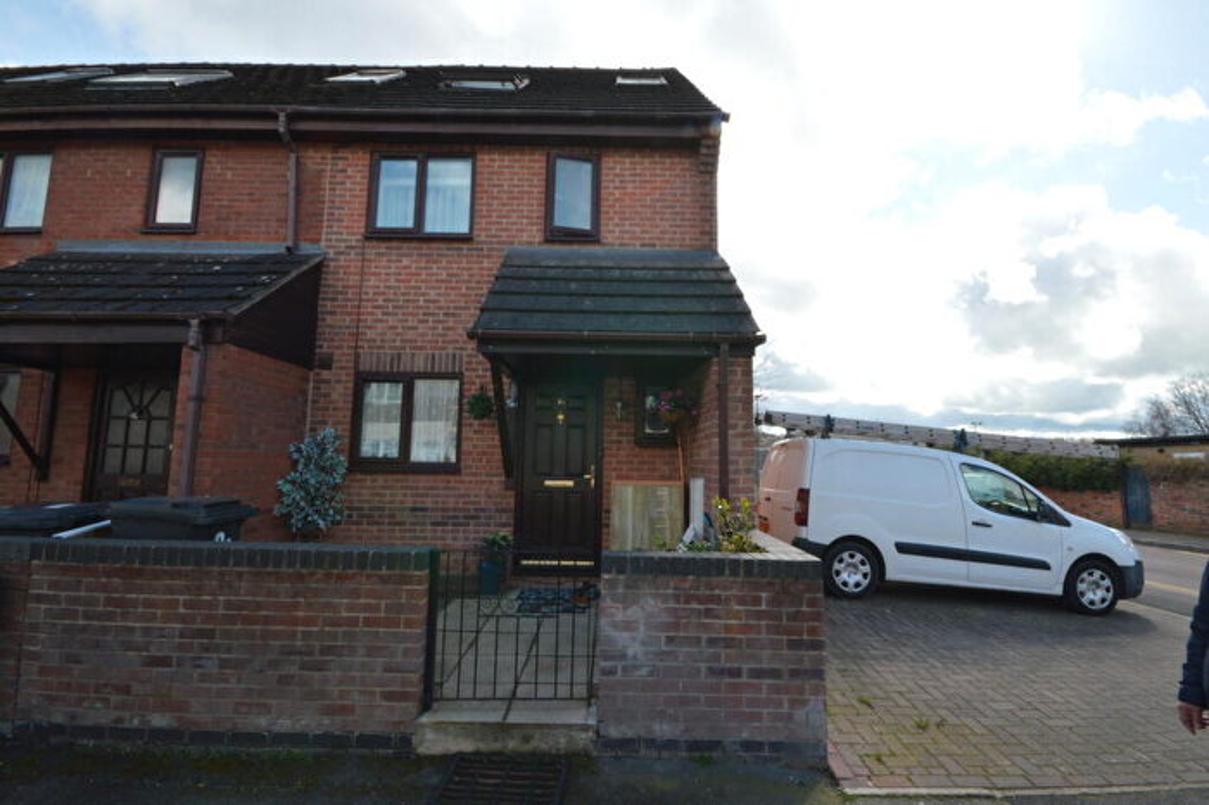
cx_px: 604
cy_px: 402
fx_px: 503
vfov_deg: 77.3
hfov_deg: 100.4
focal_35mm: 15
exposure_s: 1/50
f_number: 22
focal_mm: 10
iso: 400
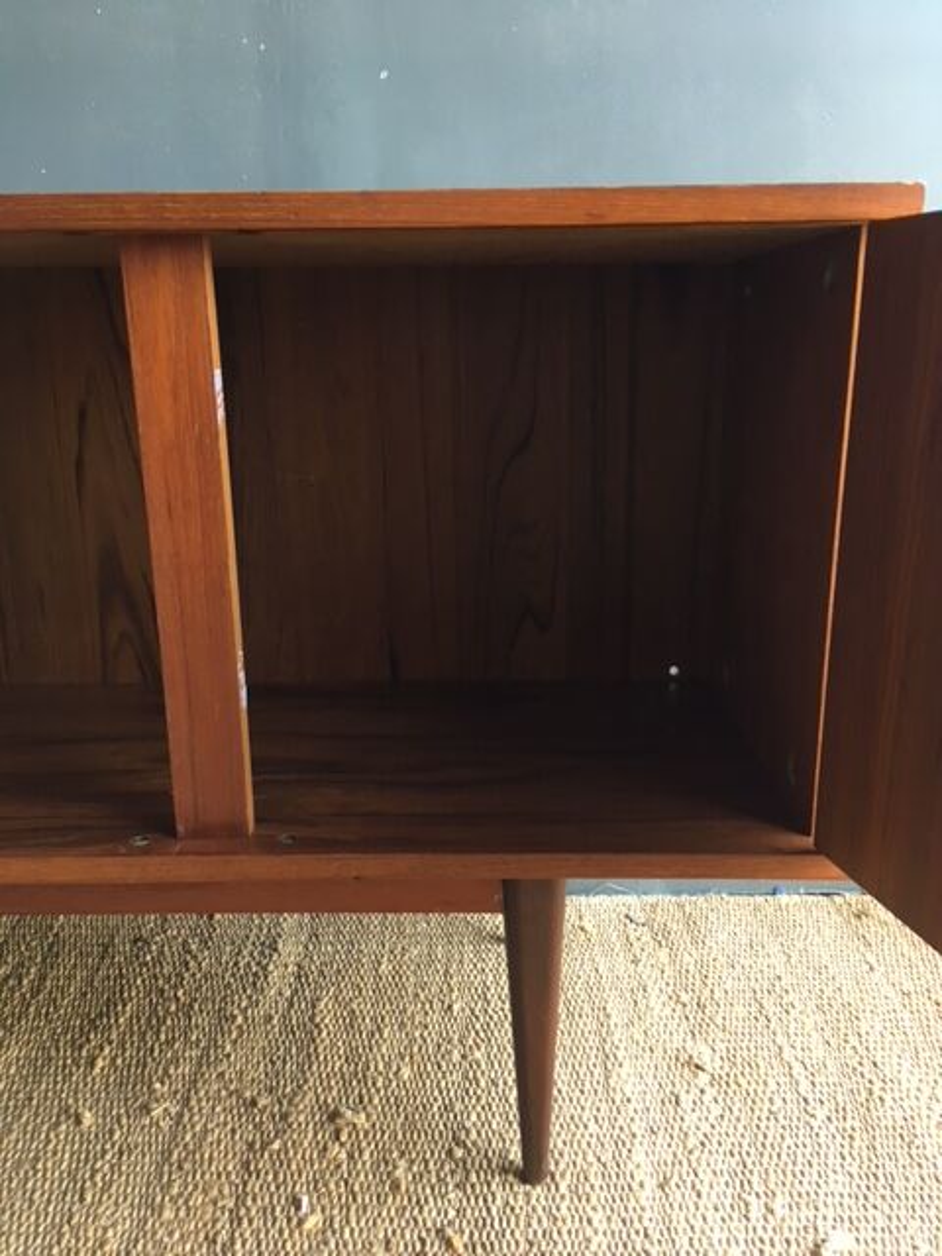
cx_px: 471
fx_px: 1052
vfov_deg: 61.7
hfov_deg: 48.2
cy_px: 628
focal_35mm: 29
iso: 80
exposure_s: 1/33
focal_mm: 4.15
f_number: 2.2
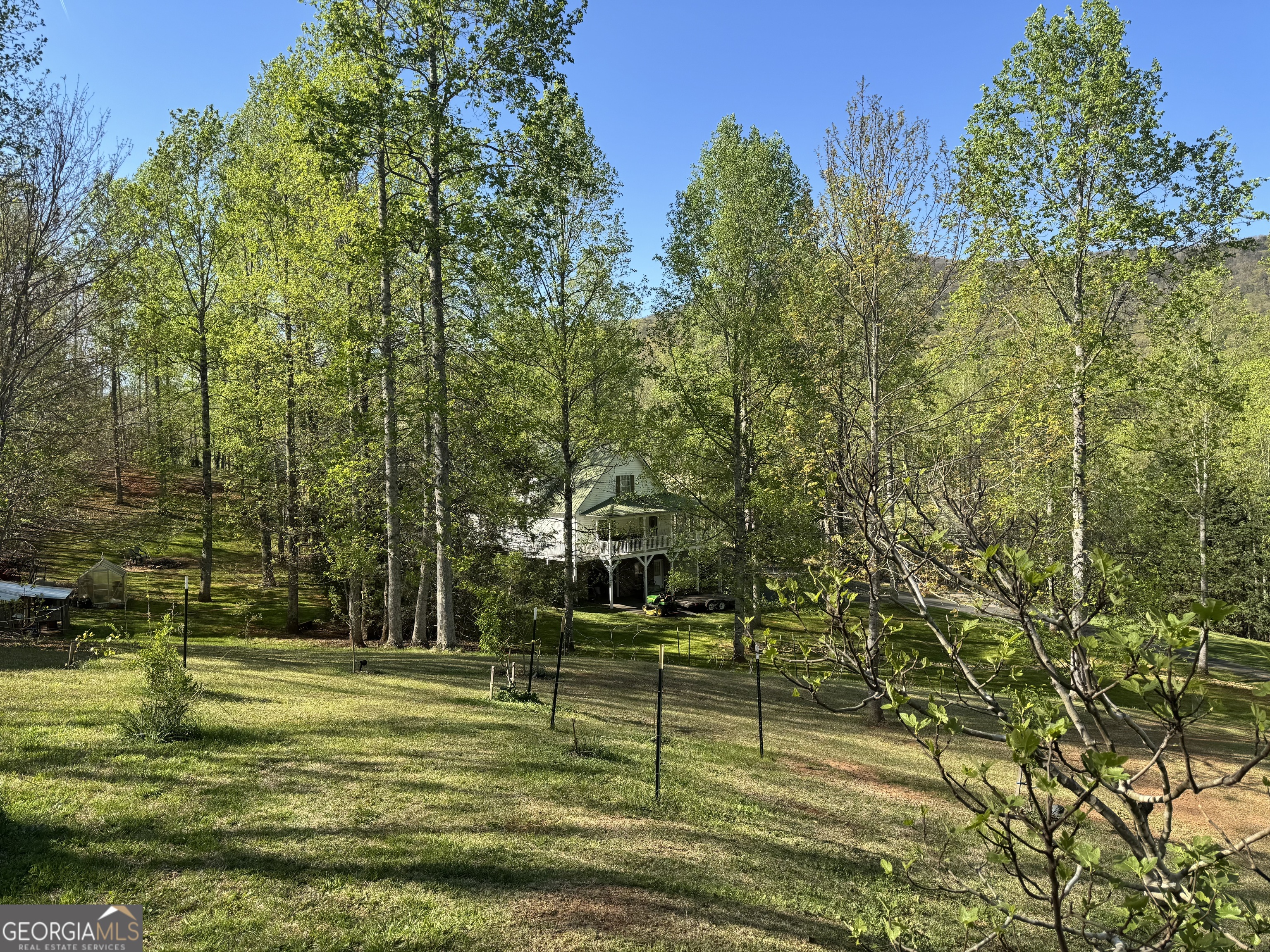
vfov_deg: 56.8
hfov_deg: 71.6
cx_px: 635
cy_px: 476
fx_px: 881
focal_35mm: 24
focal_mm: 6.76
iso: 80
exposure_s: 1/1818
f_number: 1.78
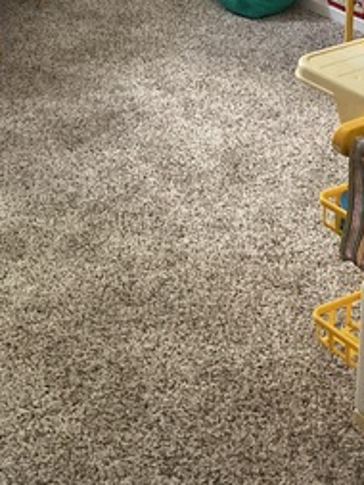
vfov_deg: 21.1
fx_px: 1191
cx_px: 136
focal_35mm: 85
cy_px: -130
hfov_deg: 17.4
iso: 320
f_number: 1.8
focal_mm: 3.99
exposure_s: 1/40
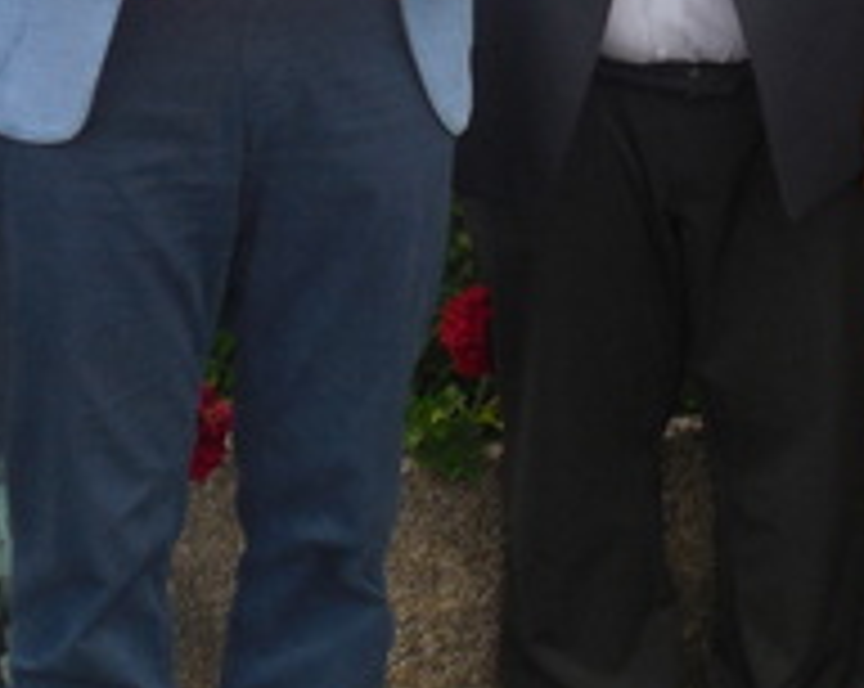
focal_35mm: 141
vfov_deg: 10.3
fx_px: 3600
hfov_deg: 13.5
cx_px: 810
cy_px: -535
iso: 125
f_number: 4.2
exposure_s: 1/250
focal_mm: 6.8
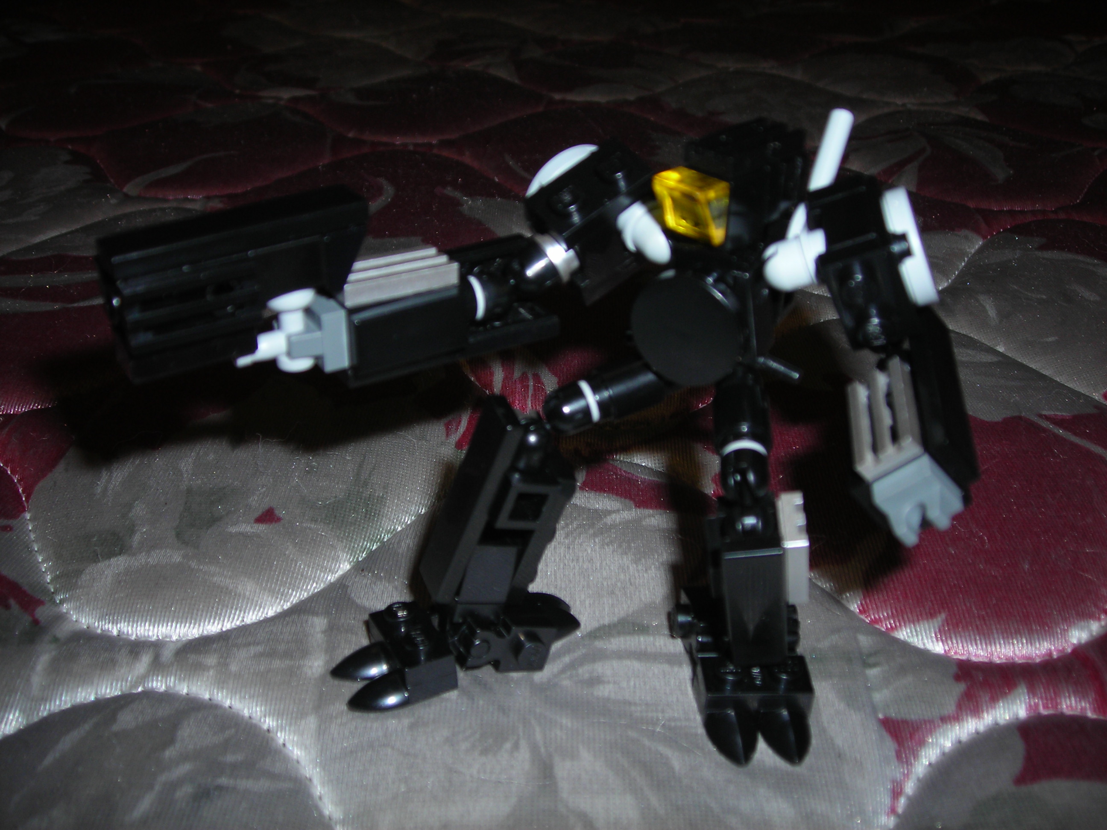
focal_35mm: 38
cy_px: 415
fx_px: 1215
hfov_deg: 49.0
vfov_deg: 37.7
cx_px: 554
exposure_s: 1/60.1
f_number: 6.4
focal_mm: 6.3
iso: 50
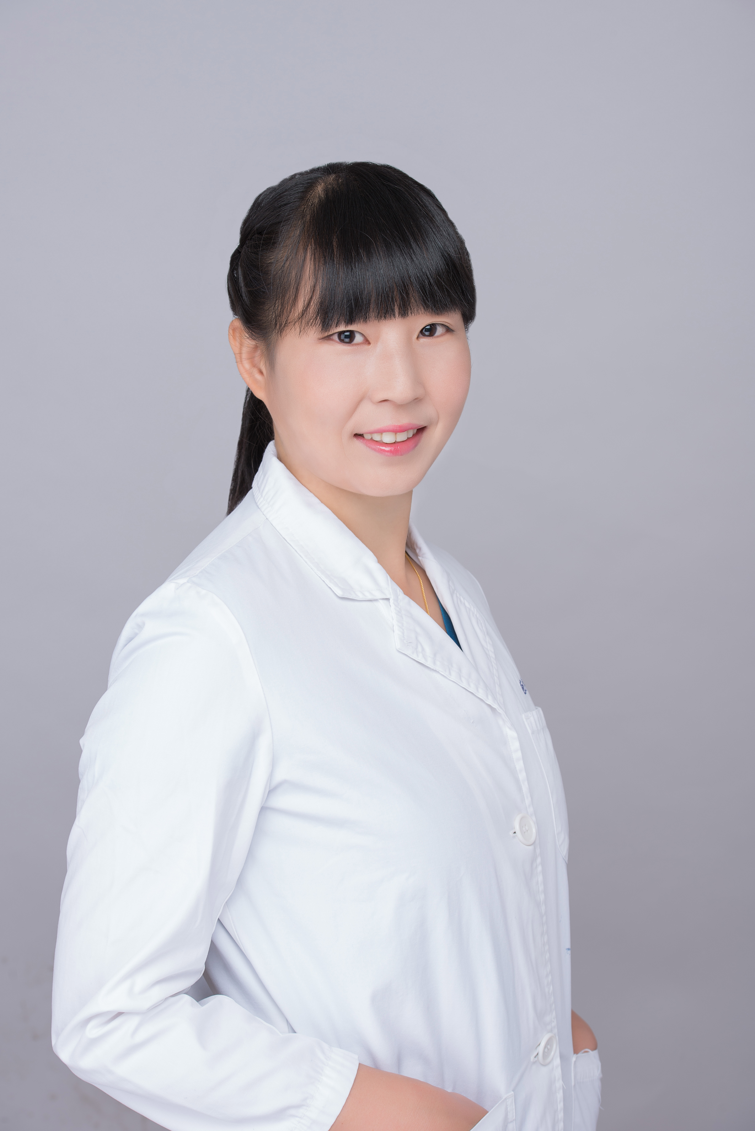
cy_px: 566
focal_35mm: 70
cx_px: 378
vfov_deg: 28.8
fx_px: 2200
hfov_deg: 19.5
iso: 64
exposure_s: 1/125
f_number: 8
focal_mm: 70
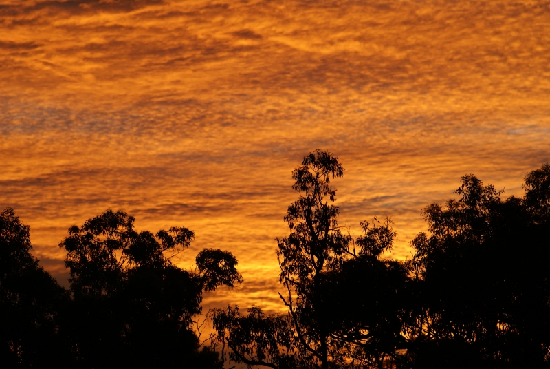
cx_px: 275
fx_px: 3098
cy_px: 184
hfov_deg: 10.1
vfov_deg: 6.8
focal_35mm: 202
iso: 100
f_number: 3.2
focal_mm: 135
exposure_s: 1/320
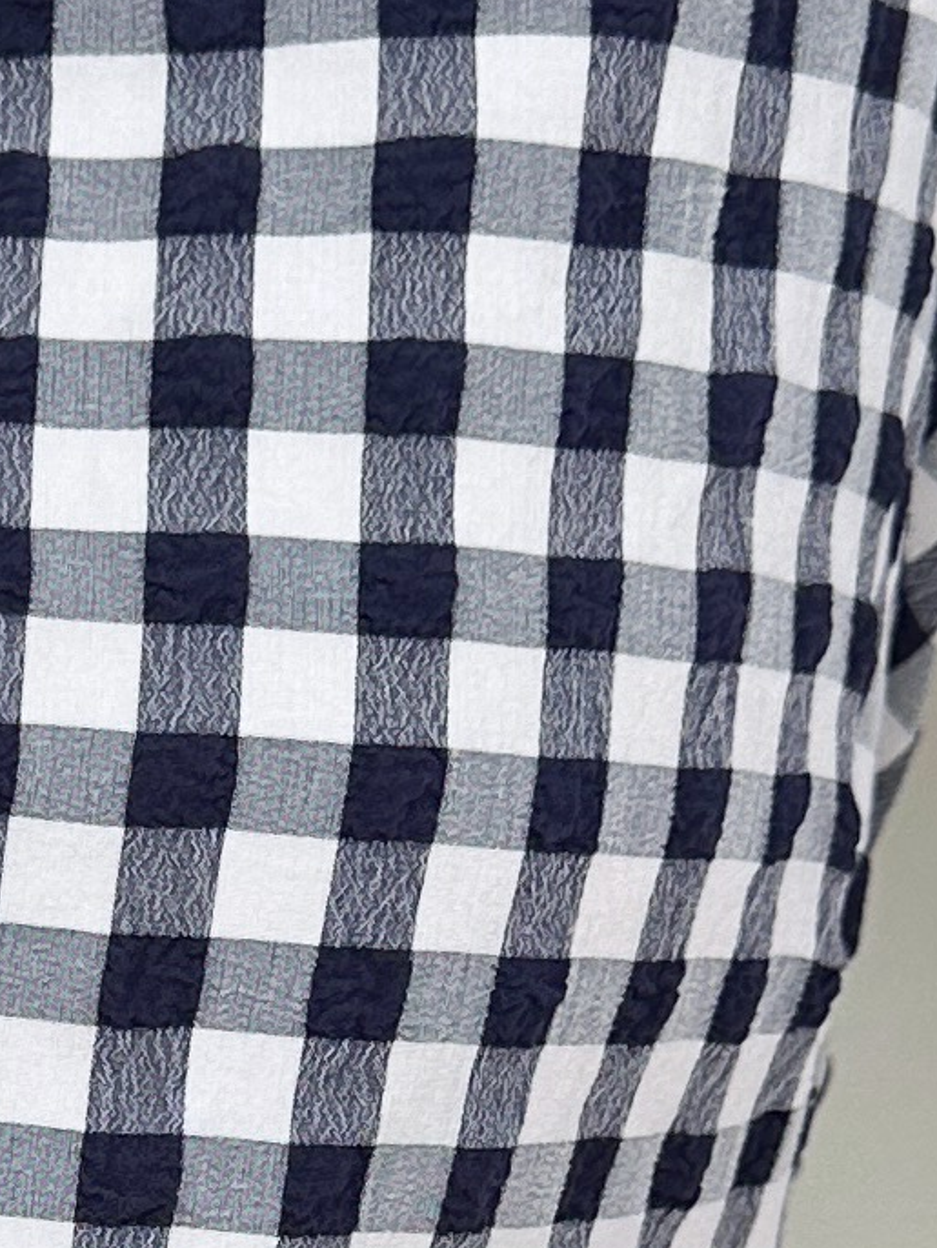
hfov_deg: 10.2
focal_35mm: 141
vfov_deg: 13.6
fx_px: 5086
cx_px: -464
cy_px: 1535
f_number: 1.78
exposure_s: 1/404
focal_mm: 6.86
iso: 80
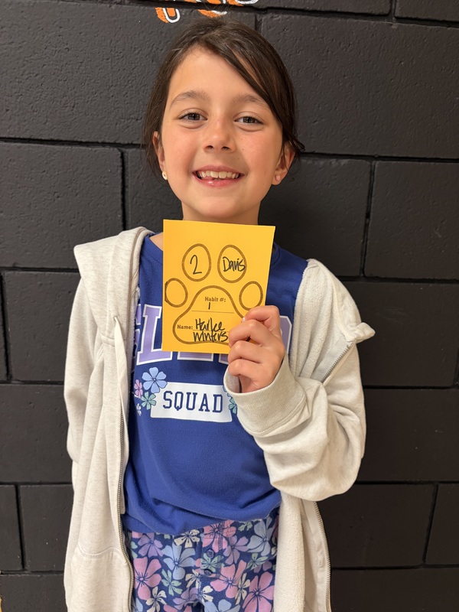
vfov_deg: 67.3
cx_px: 230
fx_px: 460
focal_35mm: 26
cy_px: 306
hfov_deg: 53.1
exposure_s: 1/60
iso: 160
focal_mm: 5.96
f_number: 1.6
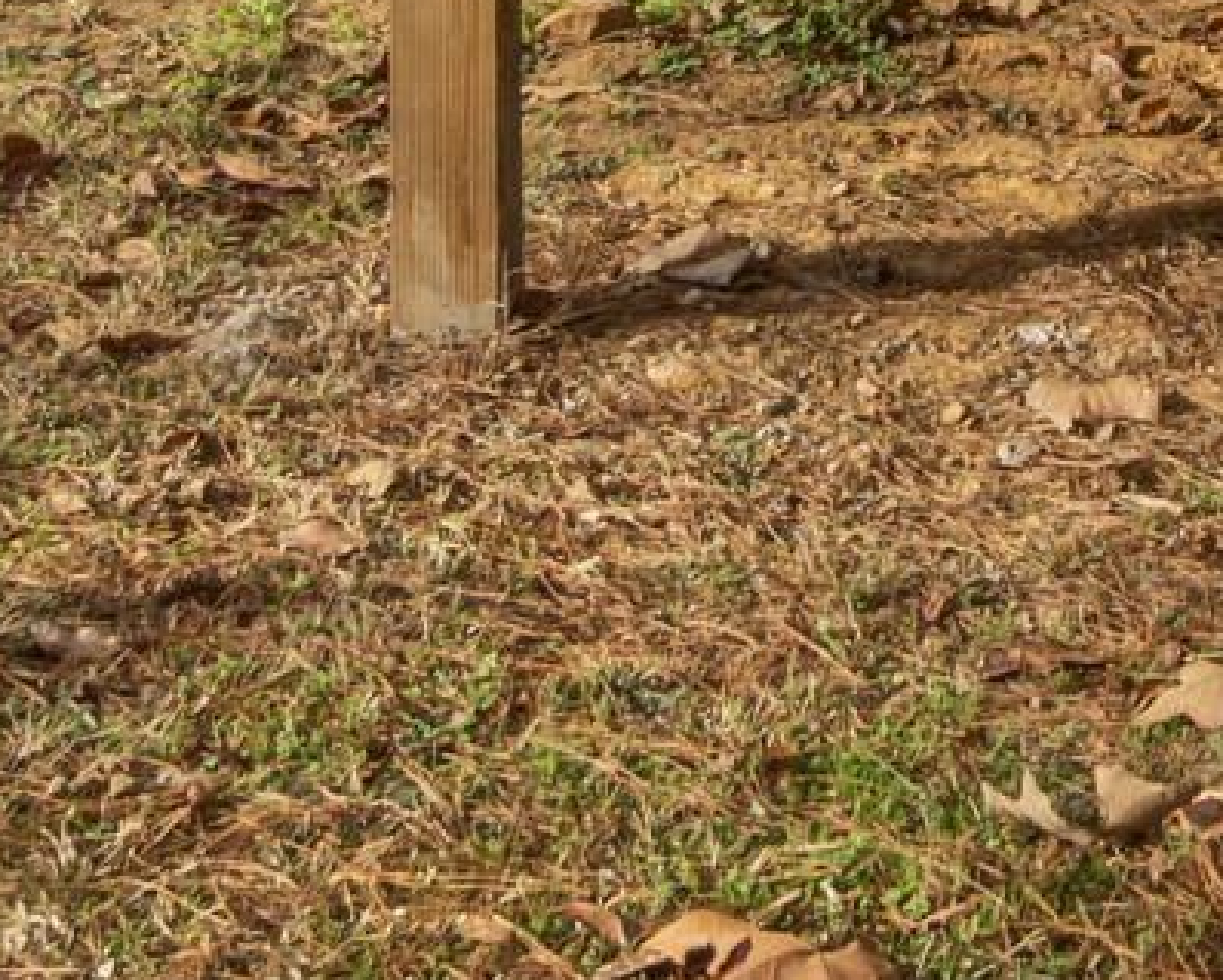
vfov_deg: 12.2
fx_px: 3840
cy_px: -1217
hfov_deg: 16.6
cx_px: 1798
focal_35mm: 106
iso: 250
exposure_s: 1/80
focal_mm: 12
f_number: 9
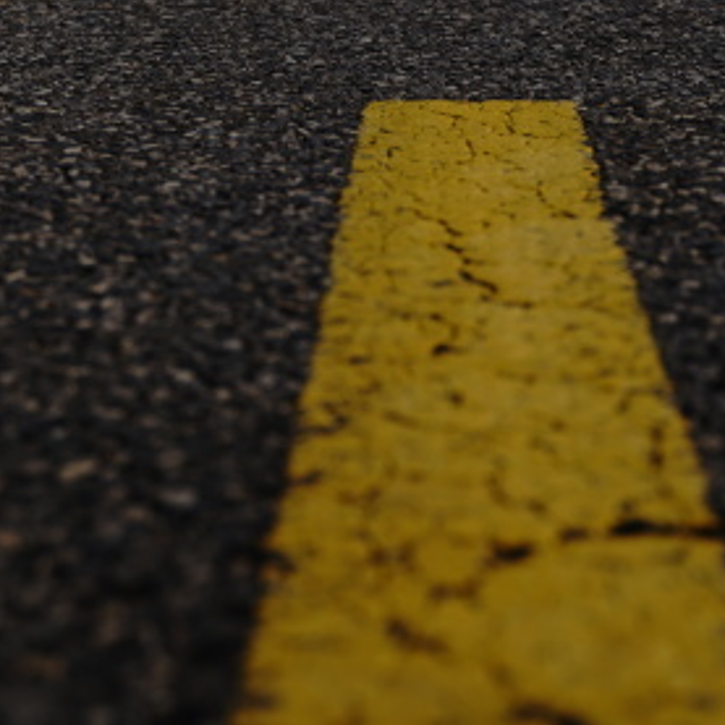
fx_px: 2678
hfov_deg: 15.4
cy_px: -14
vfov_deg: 15.1
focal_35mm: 113
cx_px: 364
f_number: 2.8
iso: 50
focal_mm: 36
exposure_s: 1/2000
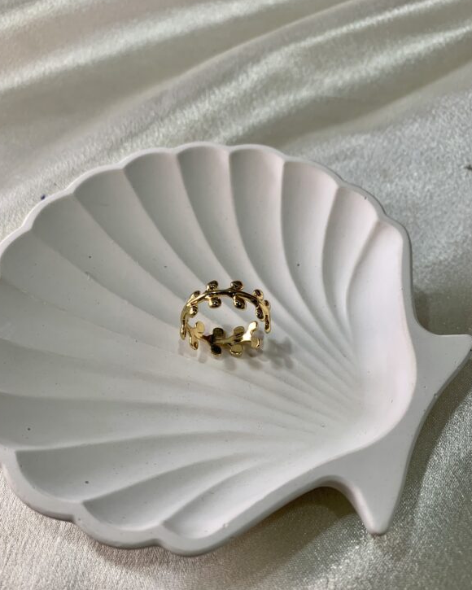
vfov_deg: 62.1
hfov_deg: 51.5
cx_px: 234
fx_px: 489
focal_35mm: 28
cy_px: 318
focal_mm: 4.25
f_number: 1.8
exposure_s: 1/100
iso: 50
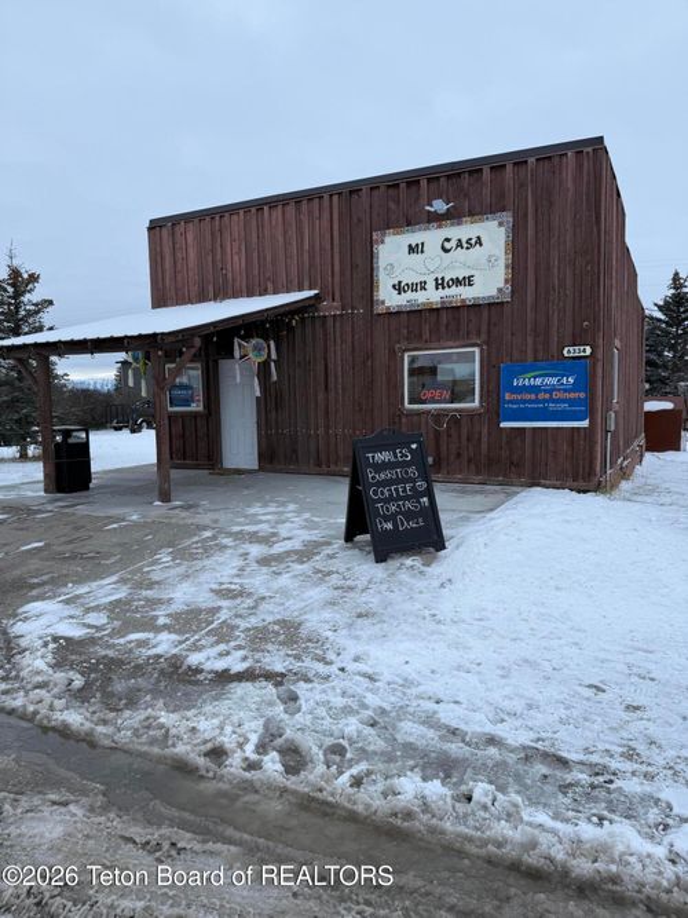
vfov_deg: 71.6
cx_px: 344
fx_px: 636
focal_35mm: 24
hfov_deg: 56.8
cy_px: 459
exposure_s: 1/715
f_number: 1.78
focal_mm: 6.76
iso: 80
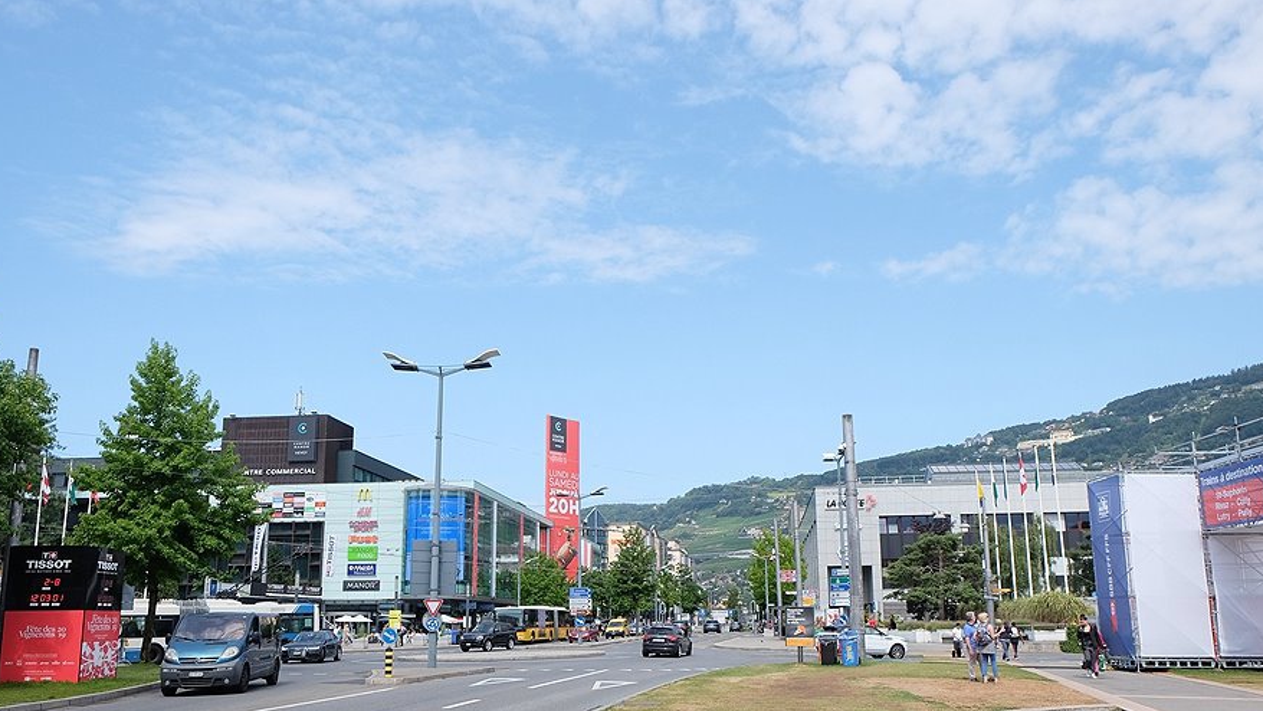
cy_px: 430
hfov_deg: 66.1
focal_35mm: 29
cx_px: 627
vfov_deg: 40.0
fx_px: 971
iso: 400
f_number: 8
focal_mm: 18
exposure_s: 1/420
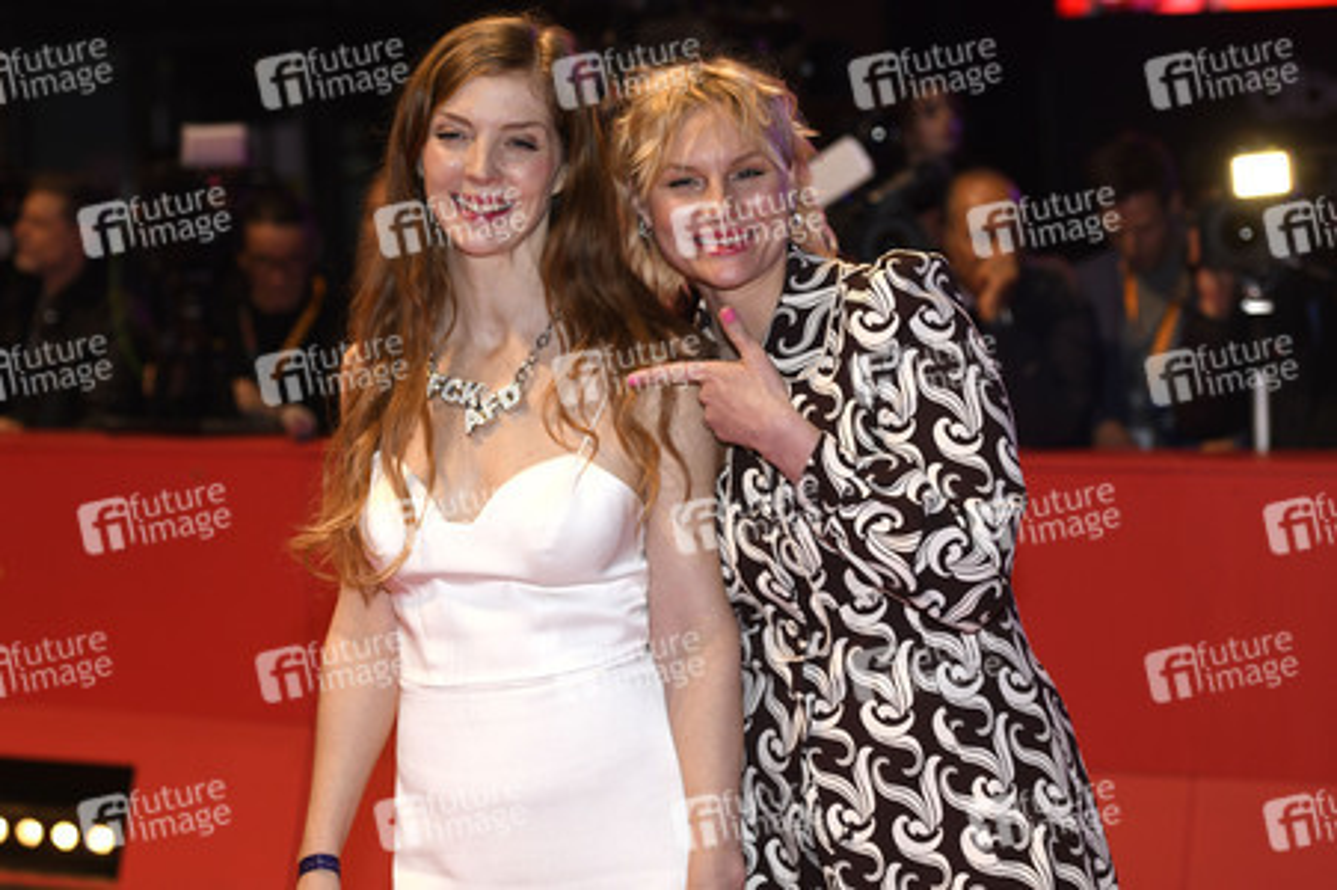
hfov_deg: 27.0
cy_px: 445
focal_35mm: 75
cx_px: 668
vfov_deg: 18.2
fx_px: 2783
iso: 800
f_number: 3.5
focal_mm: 75
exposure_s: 1/500
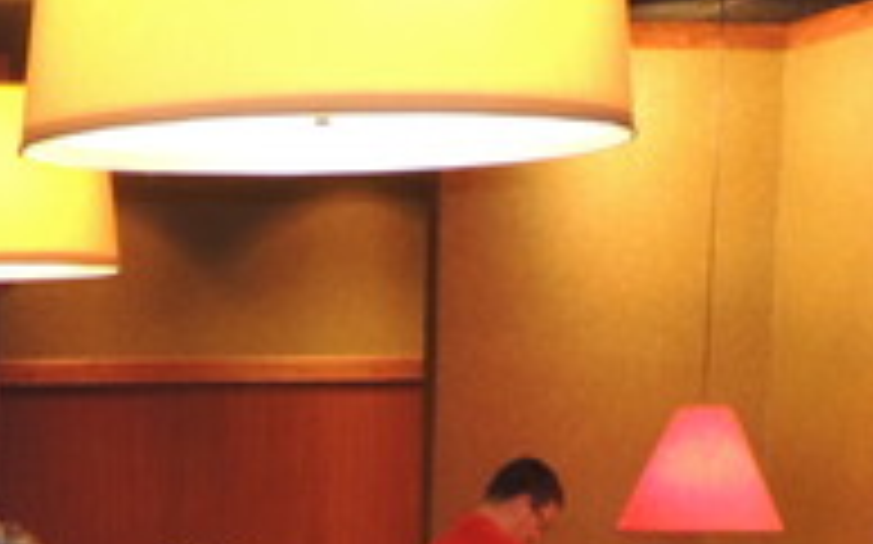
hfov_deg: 17.4
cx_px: 45
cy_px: 1205
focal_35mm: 118
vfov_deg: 10.0
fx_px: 2806
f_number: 3.1
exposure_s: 1/8
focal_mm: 5.3
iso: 400
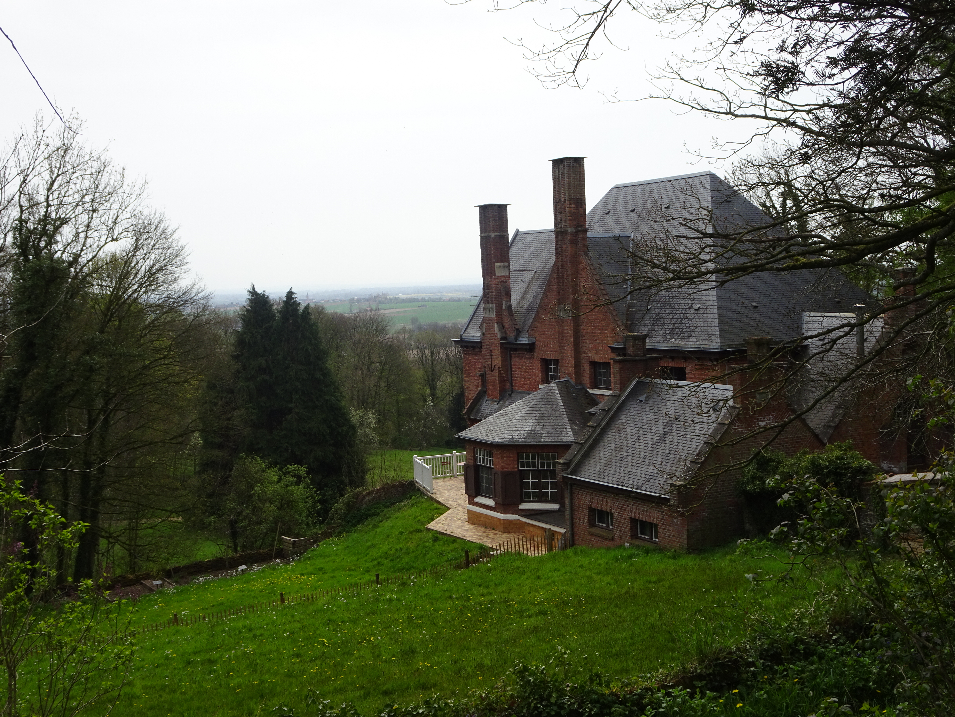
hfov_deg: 43.9
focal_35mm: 43
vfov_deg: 33.6
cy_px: 358
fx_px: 1186
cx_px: 478
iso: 80
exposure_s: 1/500
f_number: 4.5
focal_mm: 7.3
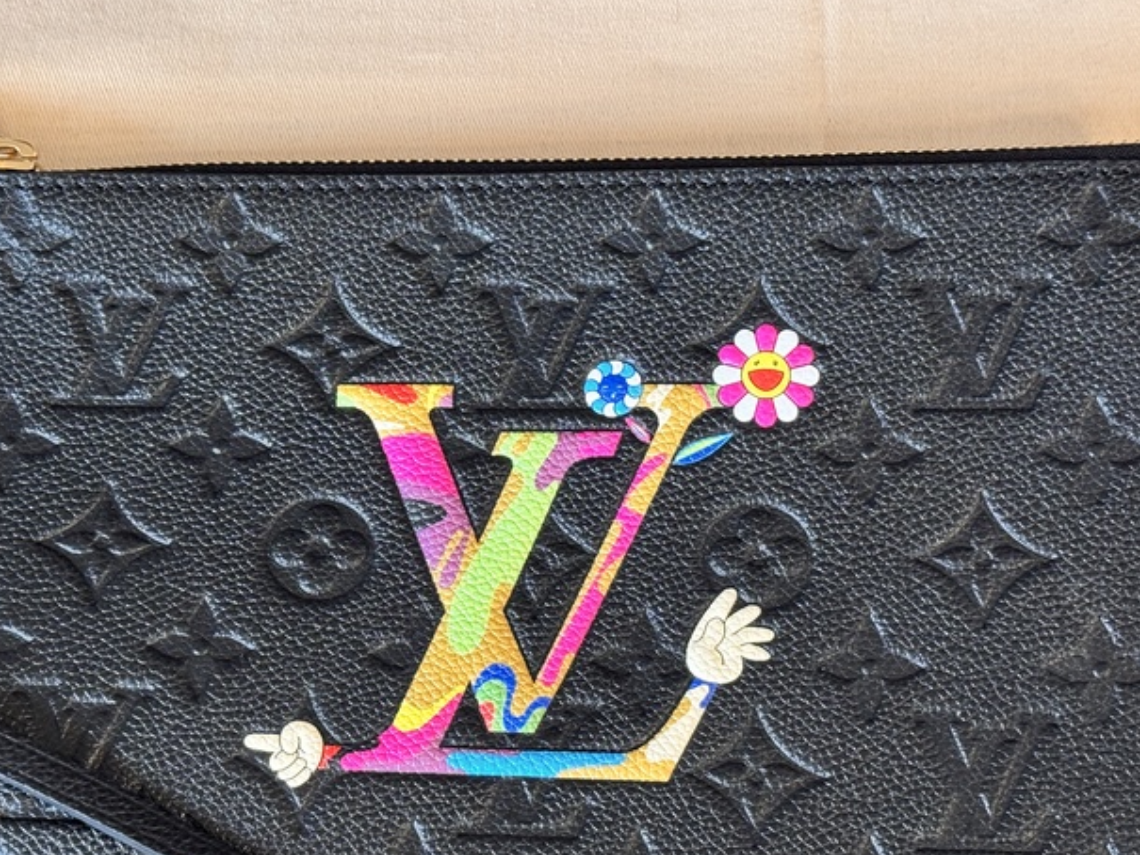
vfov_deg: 18.4
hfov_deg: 24.4
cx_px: 511
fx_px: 2635
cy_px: 505
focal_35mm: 80
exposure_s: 1/50
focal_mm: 6.76
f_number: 1.78
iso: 160
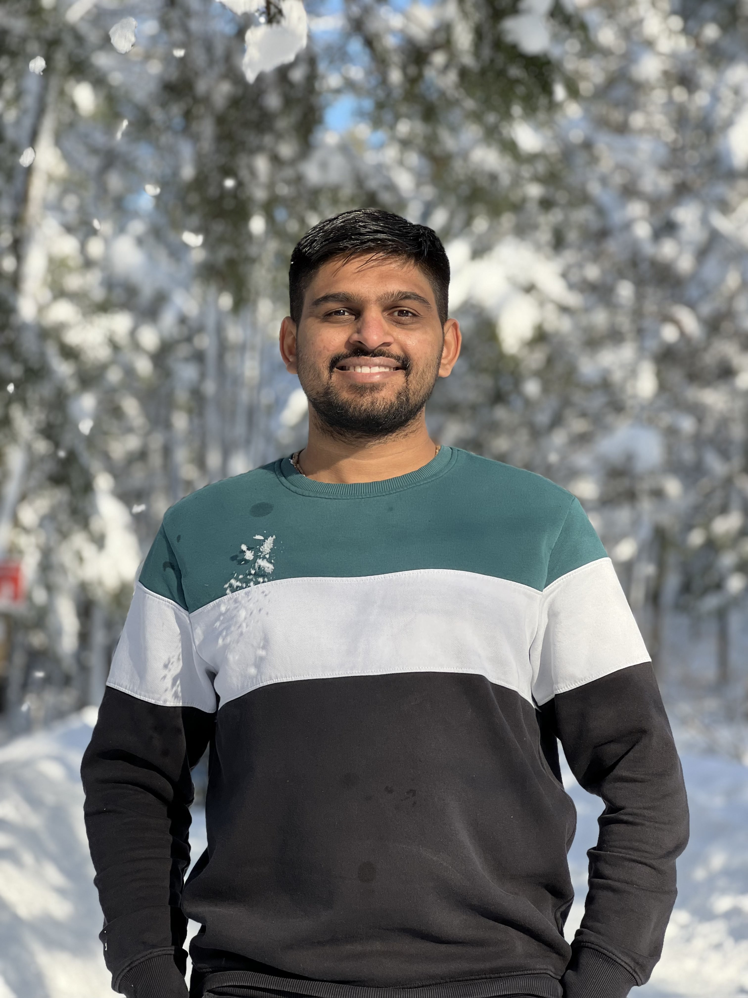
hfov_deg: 19.1
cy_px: 499
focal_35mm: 77
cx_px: 374
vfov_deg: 25.3
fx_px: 2218
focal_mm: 9
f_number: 2.8
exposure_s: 1/121
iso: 25
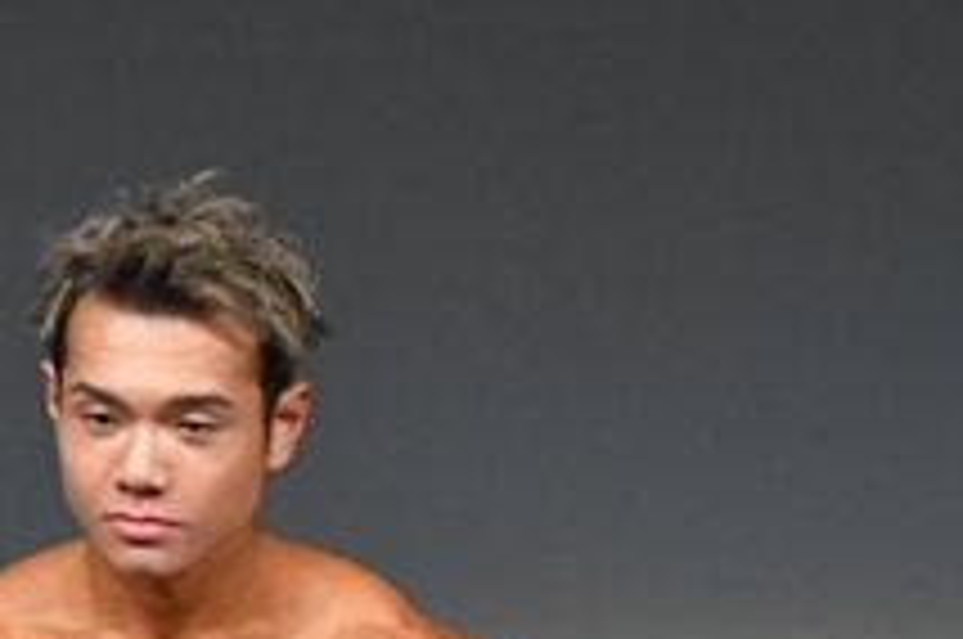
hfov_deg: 1.3
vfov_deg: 0.8
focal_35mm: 1631
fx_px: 43563
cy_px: 896
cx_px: 484
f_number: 5.6
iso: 4000
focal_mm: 300
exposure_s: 1/400
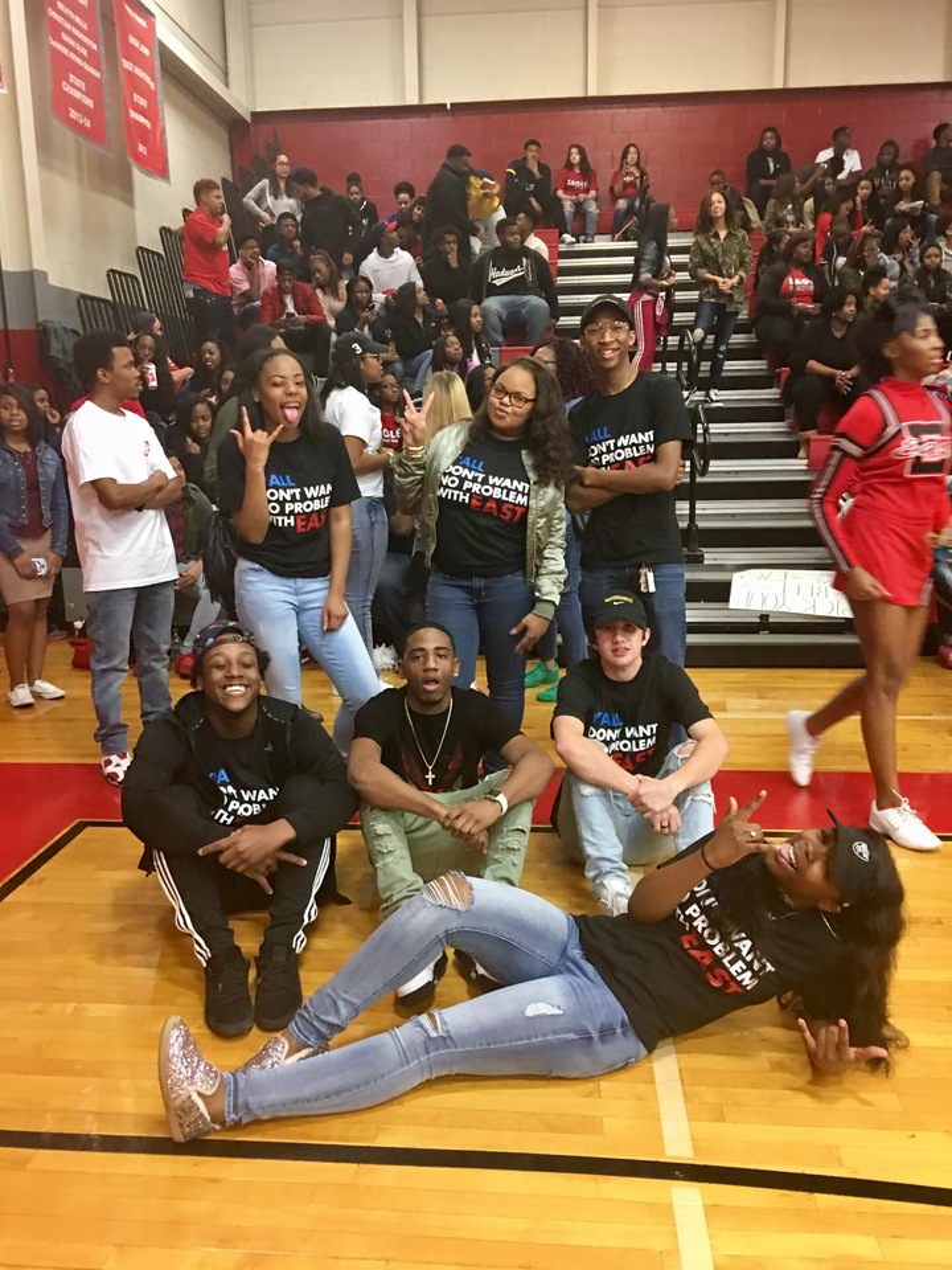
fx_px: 1063
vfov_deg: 61.7
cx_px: 476
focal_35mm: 29
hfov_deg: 48.2
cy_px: 635
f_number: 2.2
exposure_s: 1/15
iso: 100
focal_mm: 4.15
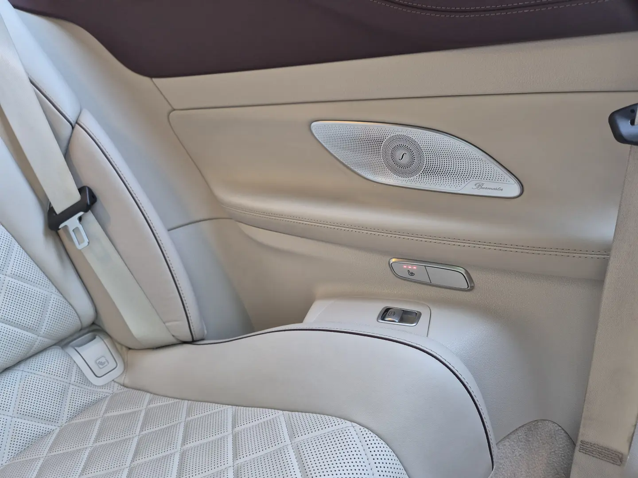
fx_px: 424
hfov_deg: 73.9
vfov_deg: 58.9
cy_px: 239
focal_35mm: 23
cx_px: 319
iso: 250
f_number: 1.8
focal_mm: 5.4
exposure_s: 1/100
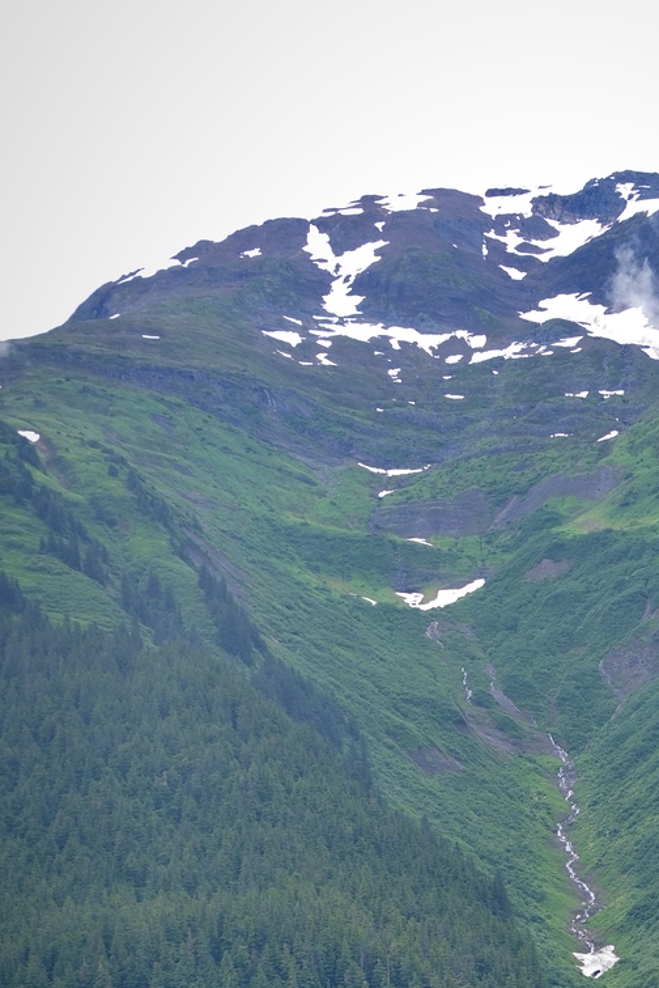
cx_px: 548
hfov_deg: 8.8
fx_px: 4279
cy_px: 780
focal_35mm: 156
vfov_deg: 13.1
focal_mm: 92
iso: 100
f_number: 5.6
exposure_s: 1/200
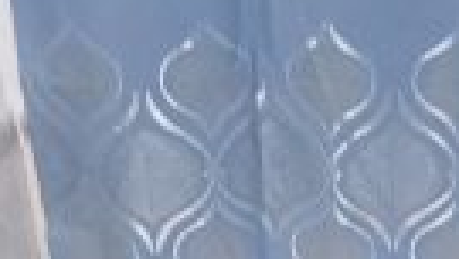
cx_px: 452
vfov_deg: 10.2
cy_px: 521
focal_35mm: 110
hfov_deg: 19.0
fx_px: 1339
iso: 200
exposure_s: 1/33.3
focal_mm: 2.23
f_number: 2.2
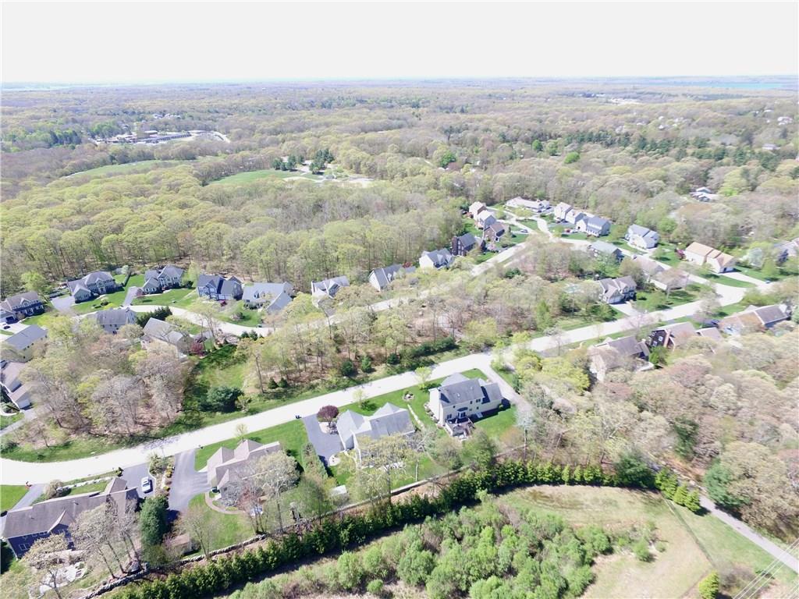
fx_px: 462
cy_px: 300
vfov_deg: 66.0
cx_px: 400
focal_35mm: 20
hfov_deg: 81.7
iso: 100
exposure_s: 1/213
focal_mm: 3.61
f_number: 2.8
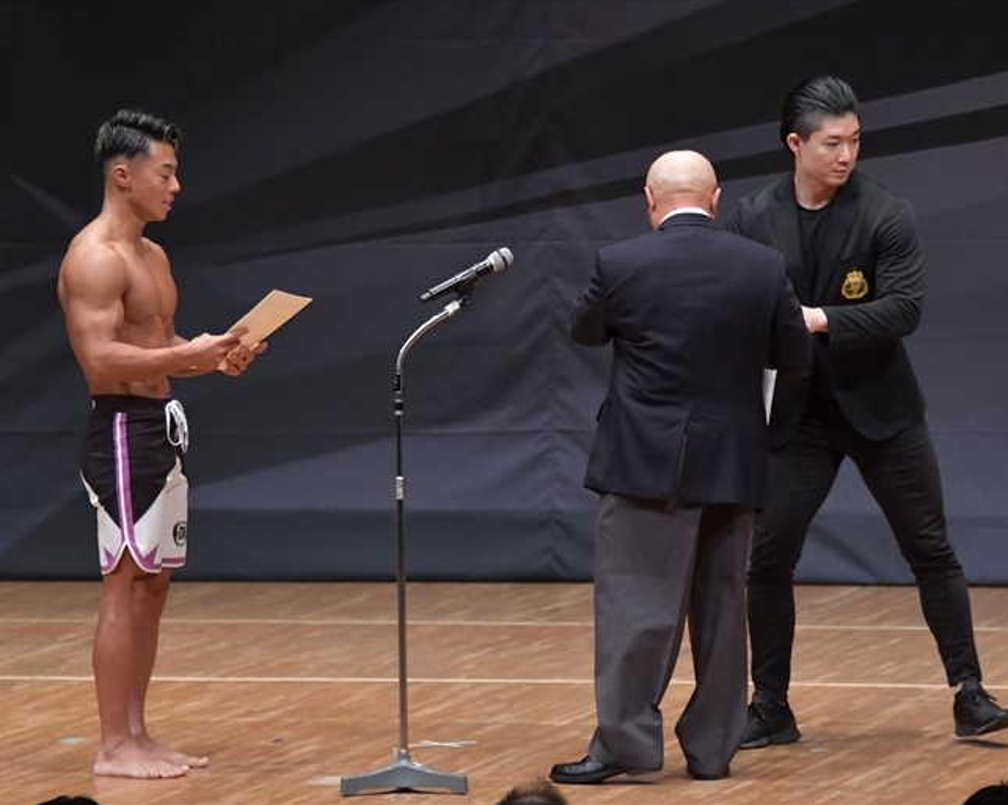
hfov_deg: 6.3
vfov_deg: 5.1
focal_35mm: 306
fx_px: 9125
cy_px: 403
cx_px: 481
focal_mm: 180
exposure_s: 1/400
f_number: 5.6
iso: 6400
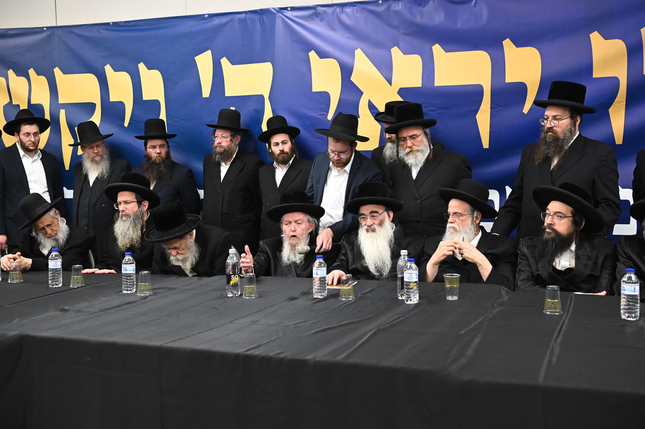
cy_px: 214
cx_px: 322
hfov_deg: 44.5
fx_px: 788
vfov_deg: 30.5
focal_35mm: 44
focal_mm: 44
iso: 2000
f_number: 5
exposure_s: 1/160
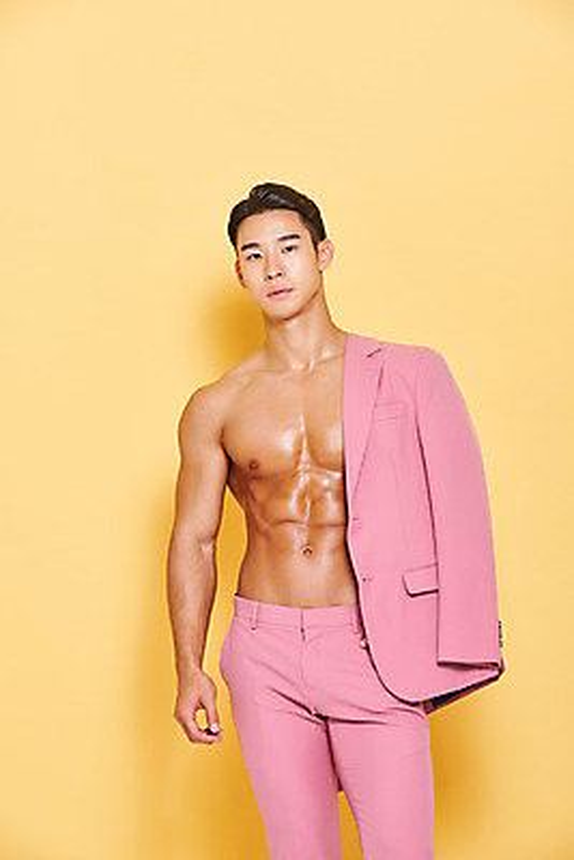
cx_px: 287
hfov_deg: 8.6
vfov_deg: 12.8
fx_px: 3823
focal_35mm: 160
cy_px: 430
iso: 100
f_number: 11
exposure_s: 1/125
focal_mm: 160
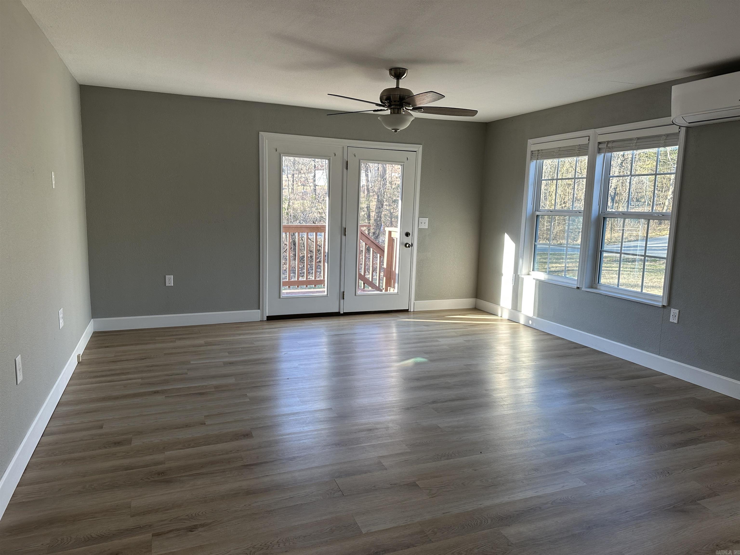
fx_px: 513
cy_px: 278
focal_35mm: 24
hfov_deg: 71.6
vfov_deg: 56.8
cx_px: 370
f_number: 1.78
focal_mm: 6.86
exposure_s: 1/120
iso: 80
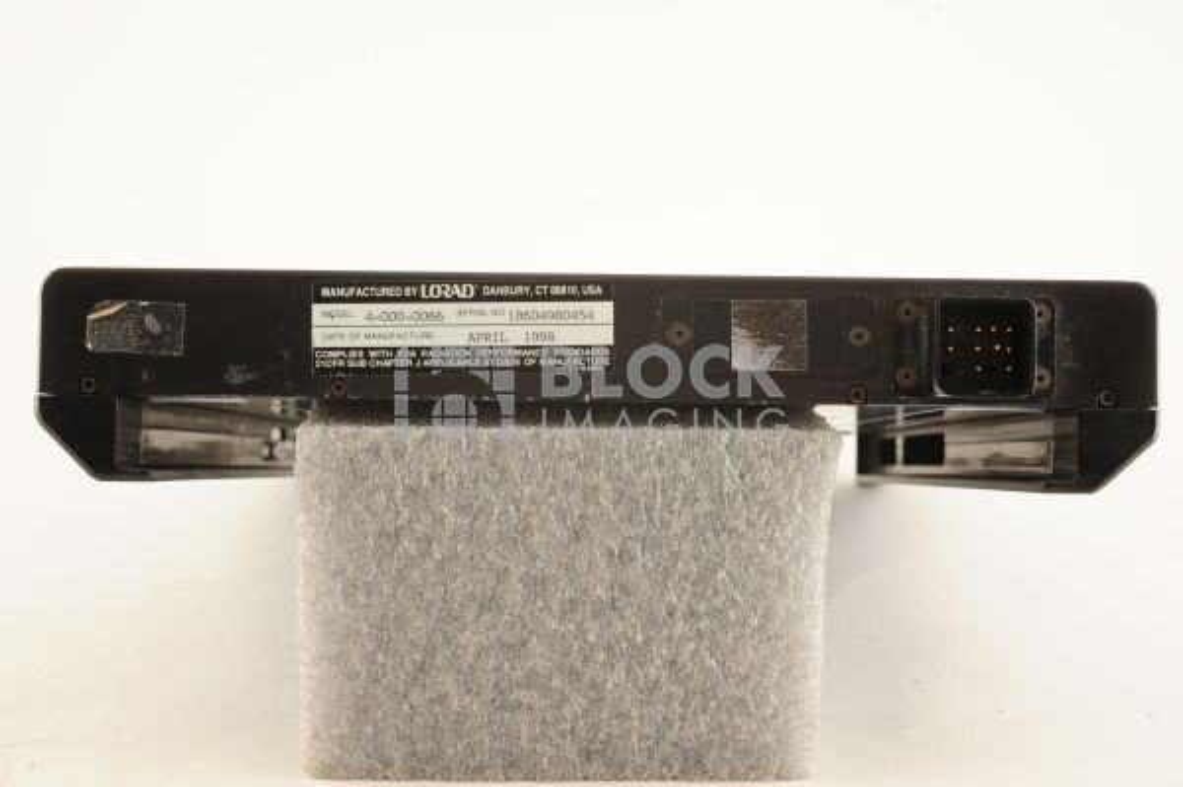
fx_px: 1642
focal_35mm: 50
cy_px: 394
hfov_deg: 39.6
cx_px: 592
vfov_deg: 26.9
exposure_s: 1/125
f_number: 11
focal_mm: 50
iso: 1600
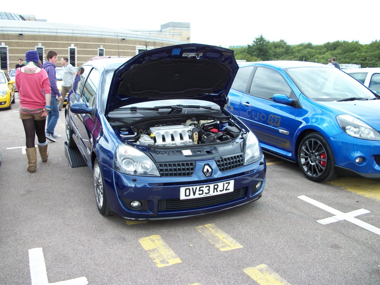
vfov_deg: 40.7
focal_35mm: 35
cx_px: 190
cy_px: 142
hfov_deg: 52.6
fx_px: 384
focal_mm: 6.3
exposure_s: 1/250
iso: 80
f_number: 3.1
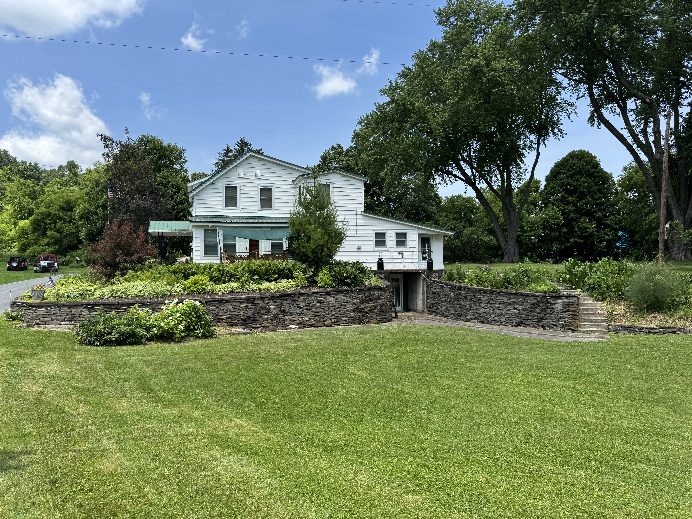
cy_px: 260
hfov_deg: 71.6
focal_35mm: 24
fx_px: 480
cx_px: 346
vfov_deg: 56.8
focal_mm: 6.76
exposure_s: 1/2959
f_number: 1.78
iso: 80
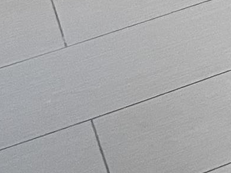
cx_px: 756
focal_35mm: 198
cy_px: -483
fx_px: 1321
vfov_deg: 6.3
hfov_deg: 8.1
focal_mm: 5.1
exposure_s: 1/60
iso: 250
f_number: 1.6
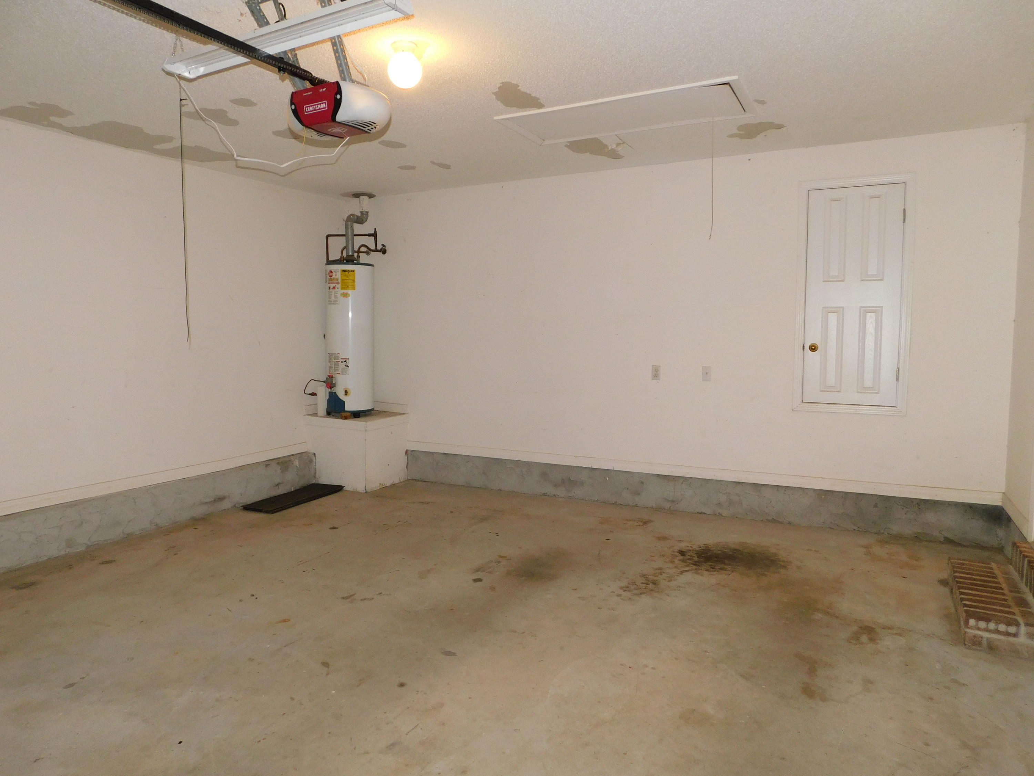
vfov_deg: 58.9
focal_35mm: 23
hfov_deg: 73.9
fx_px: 687
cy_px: 388
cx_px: 517
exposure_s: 1/30
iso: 200
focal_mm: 4
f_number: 3
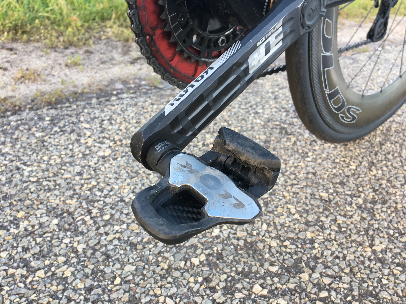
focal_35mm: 29
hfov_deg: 61.7
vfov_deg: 48.2
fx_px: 340
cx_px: 203
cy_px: 152
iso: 25
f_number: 2.2
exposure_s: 1/50
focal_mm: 4.15
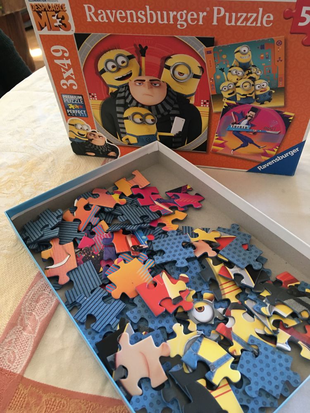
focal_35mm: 29
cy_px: 206
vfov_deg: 61.7
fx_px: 346
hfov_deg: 48.2
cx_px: 155
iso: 160
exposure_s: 1/33
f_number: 2.2
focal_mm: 4.15
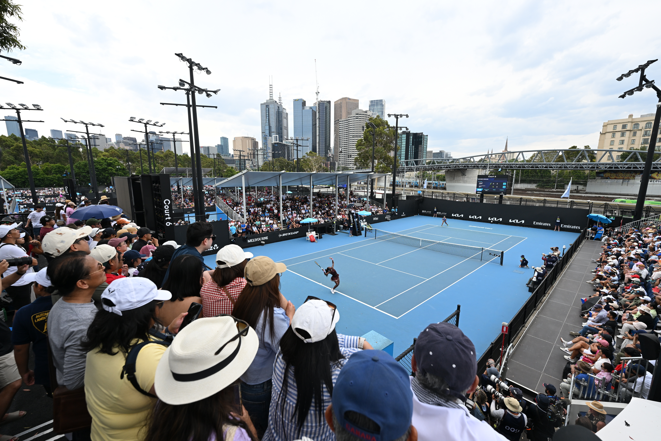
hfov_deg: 100.4
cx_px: 330
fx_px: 275
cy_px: 220
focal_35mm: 15
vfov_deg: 77.3
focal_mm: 15
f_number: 5.6
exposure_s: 1/1000
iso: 400
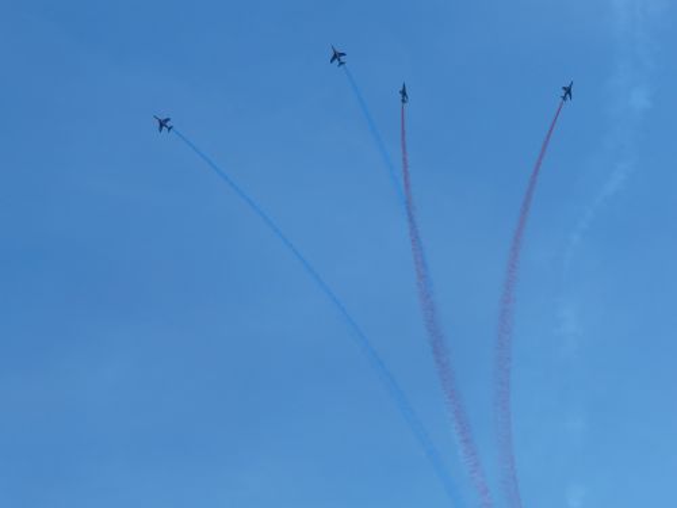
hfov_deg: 17.6
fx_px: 2190
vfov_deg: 13.2
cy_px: 254
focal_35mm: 112
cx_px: 338
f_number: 4.5
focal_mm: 20.1
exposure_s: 1/1600
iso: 100
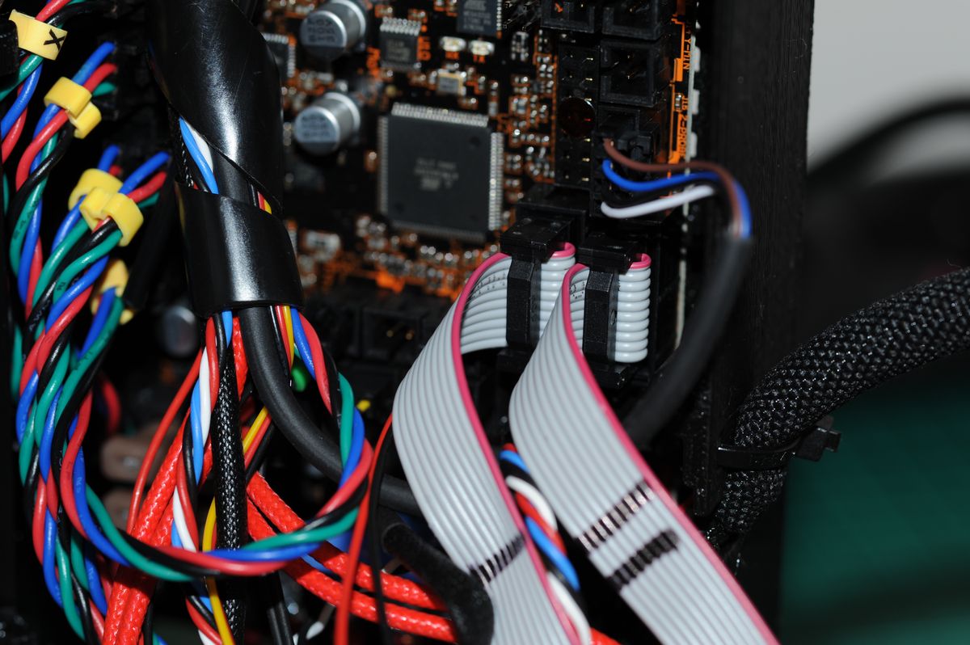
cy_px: 322
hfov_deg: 19.5
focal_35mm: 105
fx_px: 2827
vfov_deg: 13.0
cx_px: 485
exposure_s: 1/60
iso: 400
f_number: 8
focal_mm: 105
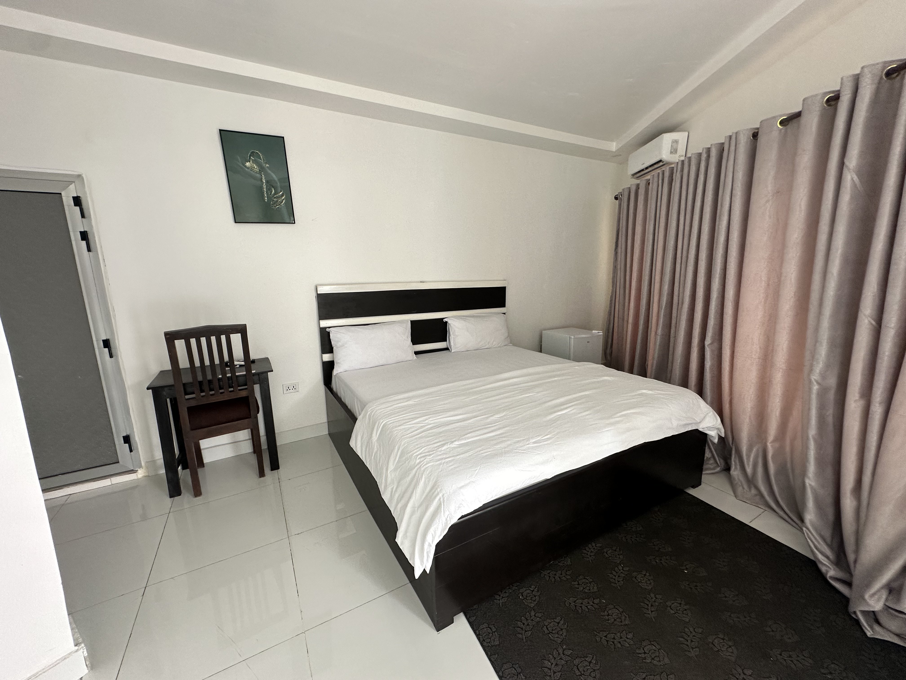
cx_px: 453
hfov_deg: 102.1
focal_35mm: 14
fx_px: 366
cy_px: 340
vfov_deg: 85.7
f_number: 2.2
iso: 125
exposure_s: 1/99
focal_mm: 2.22
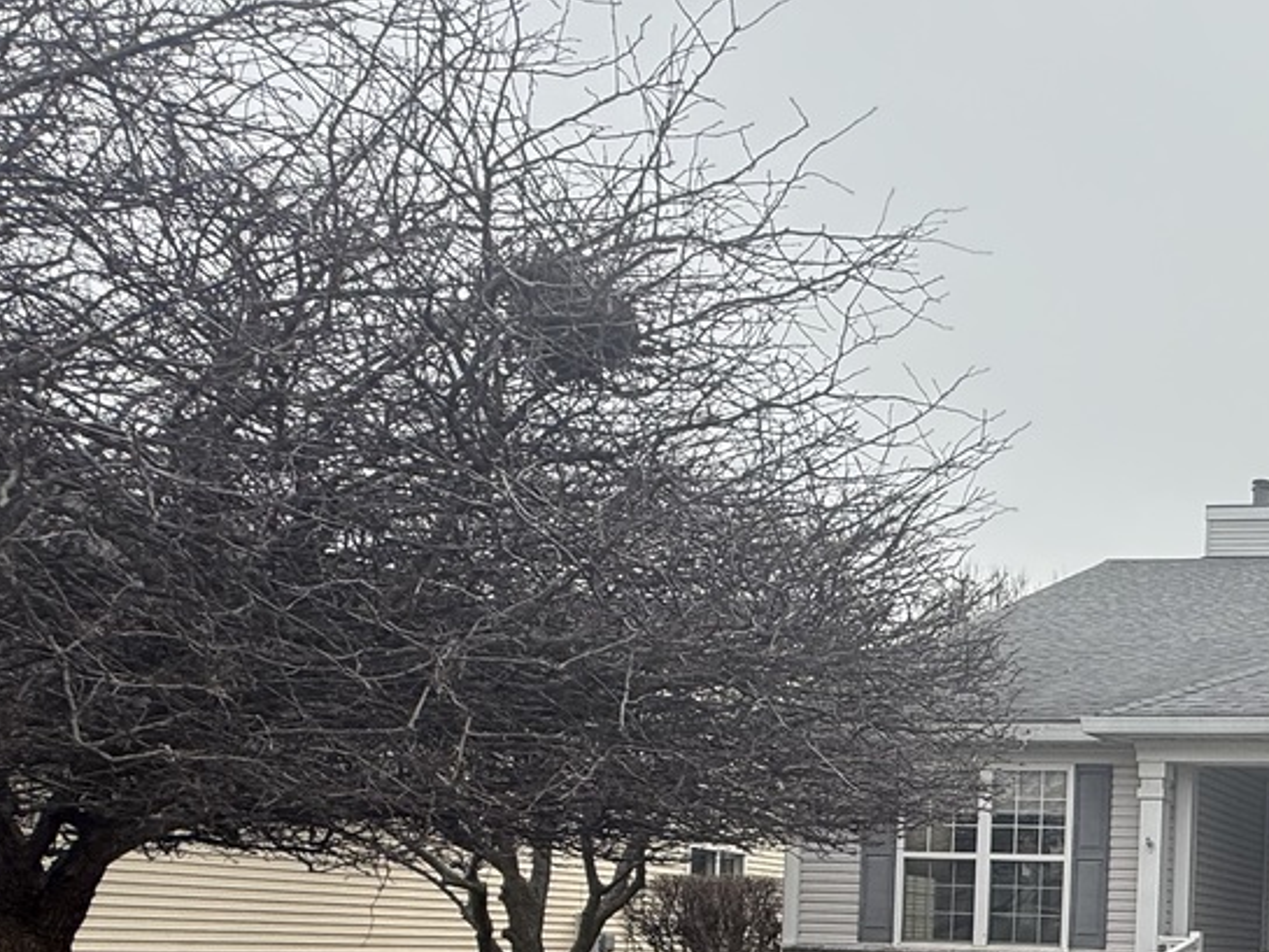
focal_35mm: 37
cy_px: 936
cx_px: 1453
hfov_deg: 39.2
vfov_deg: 35.3
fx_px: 1357
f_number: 2.2
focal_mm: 2.22
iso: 50
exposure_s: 1/1534
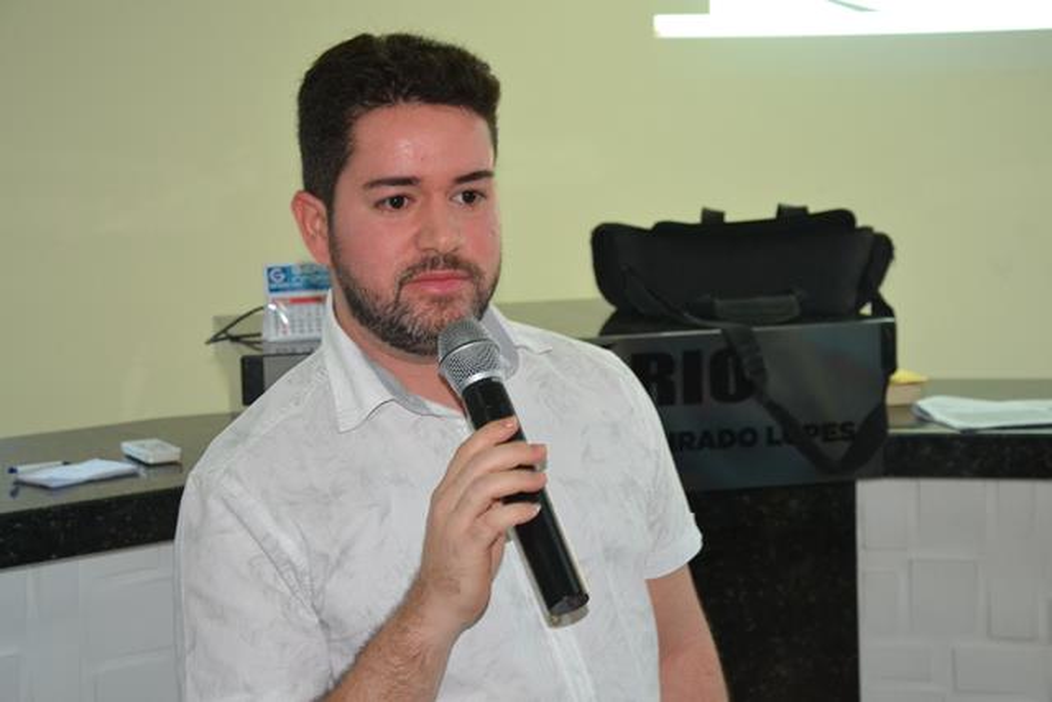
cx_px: 526
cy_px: 351
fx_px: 1754
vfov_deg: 22.6
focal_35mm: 60
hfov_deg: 33.4
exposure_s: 1/60
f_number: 4.5
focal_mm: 40
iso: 1800
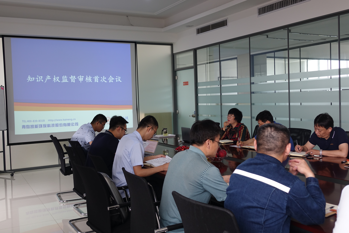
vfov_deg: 35.9
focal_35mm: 37
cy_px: 116
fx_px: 359
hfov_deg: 51.9
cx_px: 174
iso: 200
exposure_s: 1/40
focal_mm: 13.65
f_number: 2.8
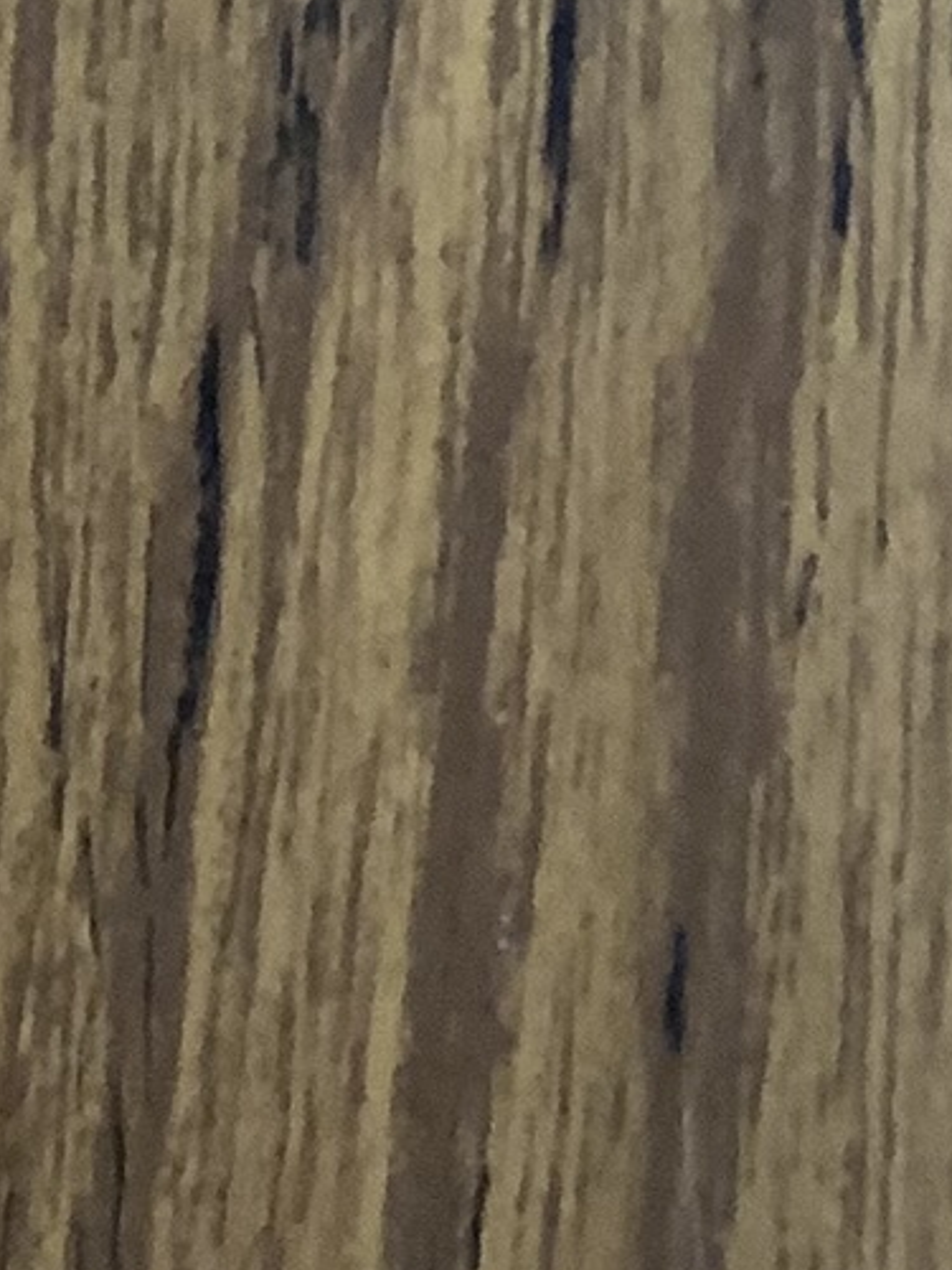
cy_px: -1019
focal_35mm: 127
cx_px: 1066
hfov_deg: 11.5
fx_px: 4657
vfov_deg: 13.8
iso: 160
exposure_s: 1/60
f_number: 2.4
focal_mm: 3.3
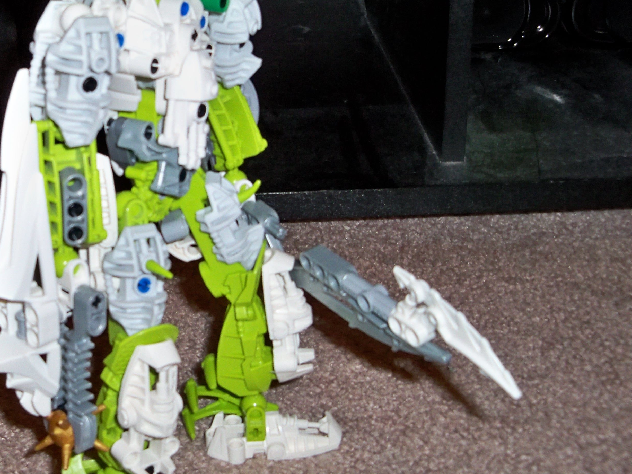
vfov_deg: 25.6
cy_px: 207
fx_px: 1041
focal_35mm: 57
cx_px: 142
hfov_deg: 33.0
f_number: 3.5
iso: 200
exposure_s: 1/30
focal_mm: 6.2
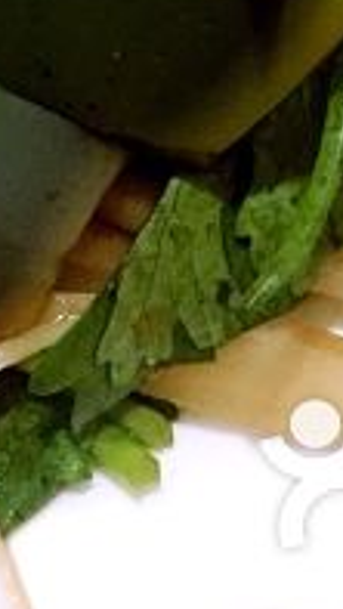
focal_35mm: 112
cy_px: -448
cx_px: 224
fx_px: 1809
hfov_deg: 10.8
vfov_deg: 16.4
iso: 250
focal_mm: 4.15
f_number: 2.2
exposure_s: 1/17
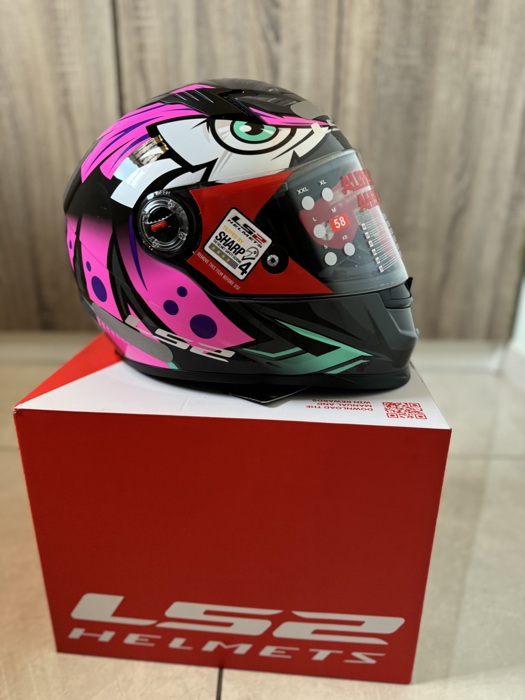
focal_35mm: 24
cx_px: 262
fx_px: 485
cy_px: 350
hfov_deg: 56.8
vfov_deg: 71.6
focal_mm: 6.76
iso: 200
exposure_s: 1/61
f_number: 1.78
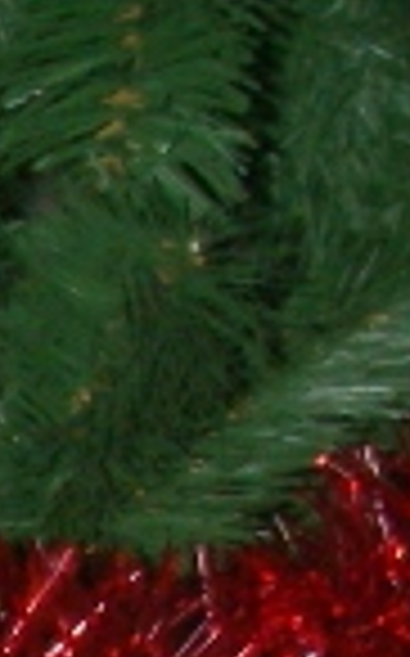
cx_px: -1401
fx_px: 4568
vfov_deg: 8.1
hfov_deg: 4.6
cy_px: 965
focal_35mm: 255
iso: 200
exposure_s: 1/40
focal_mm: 6.3
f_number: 3.3
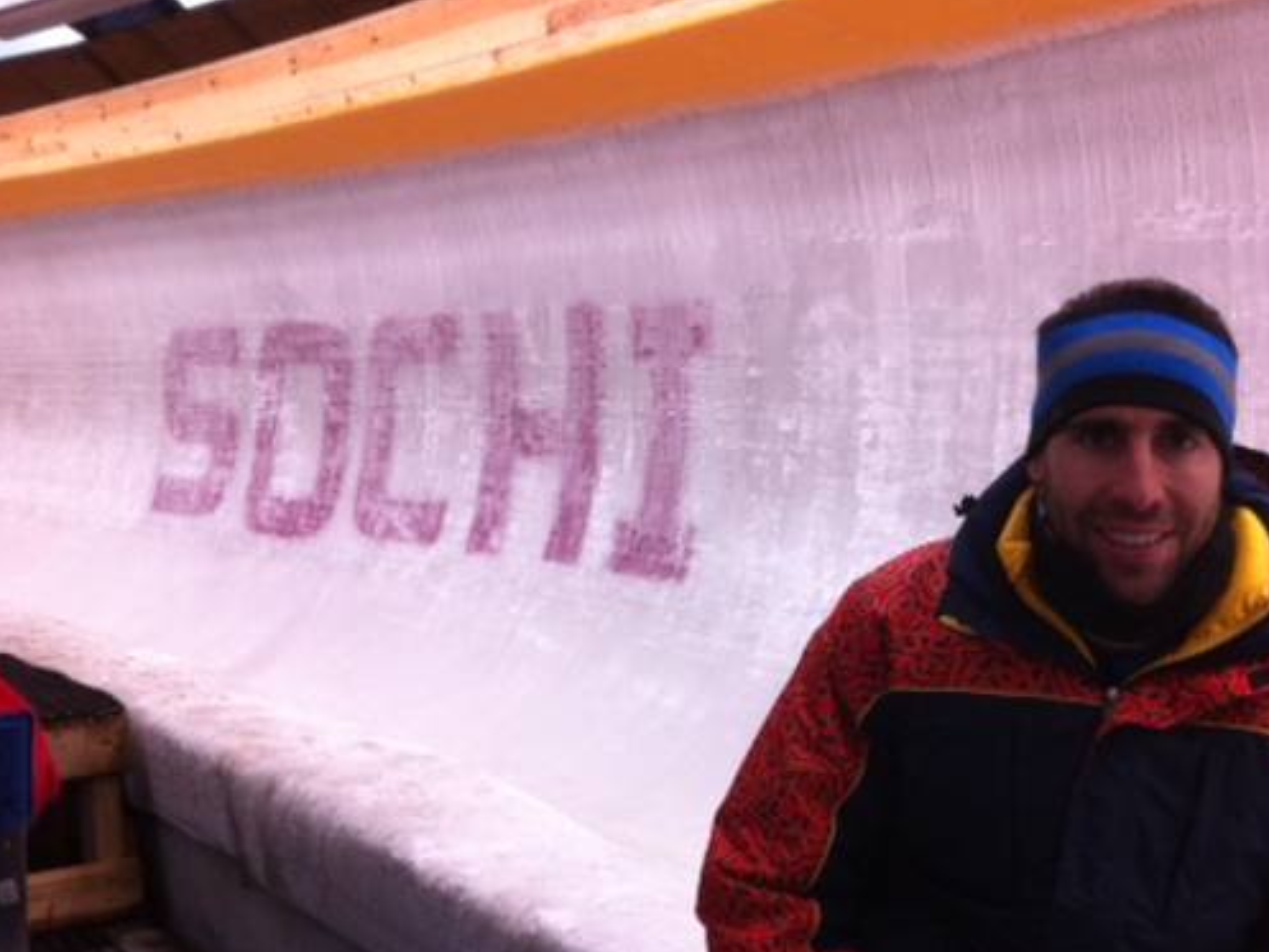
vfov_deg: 30.1
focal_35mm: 48
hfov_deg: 39.3
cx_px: 821
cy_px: 610
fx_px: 1760
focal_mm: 3.85
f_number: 2.8
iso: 100
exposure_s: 1/100
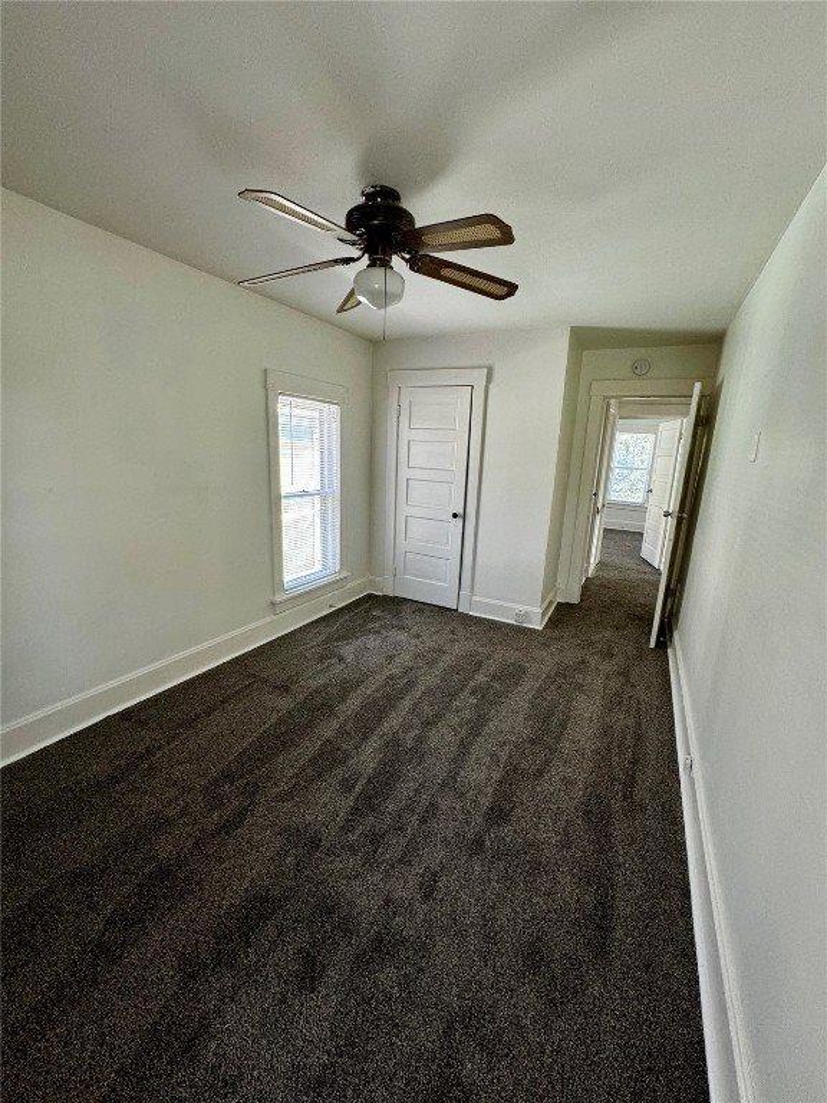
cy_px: 552
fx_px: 446
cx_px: 414
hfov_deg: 85.7
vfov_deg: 102.1
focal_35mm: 14
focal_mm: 2.22
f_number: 2.2
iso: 200
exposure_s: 1/99
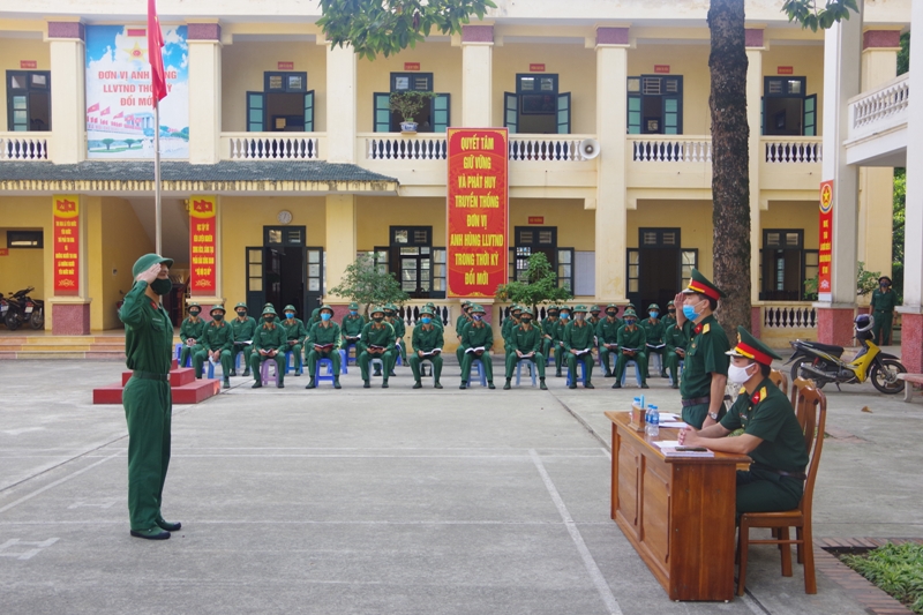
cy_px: 308
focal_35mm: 36
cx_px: 462
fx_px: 923
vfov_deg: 36.9
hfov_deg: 53.1
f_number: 8
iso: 400
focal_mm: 24
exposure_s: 1/100
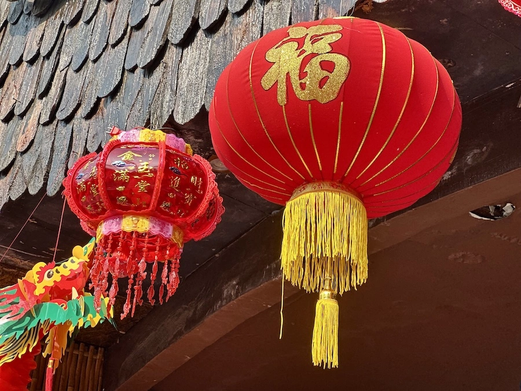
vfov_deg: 19.1
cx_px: 260
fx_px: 1159
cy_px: 196
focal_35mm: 77
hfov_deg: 25.3
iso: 20
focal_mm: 9
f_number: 2.8
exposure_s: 1/121
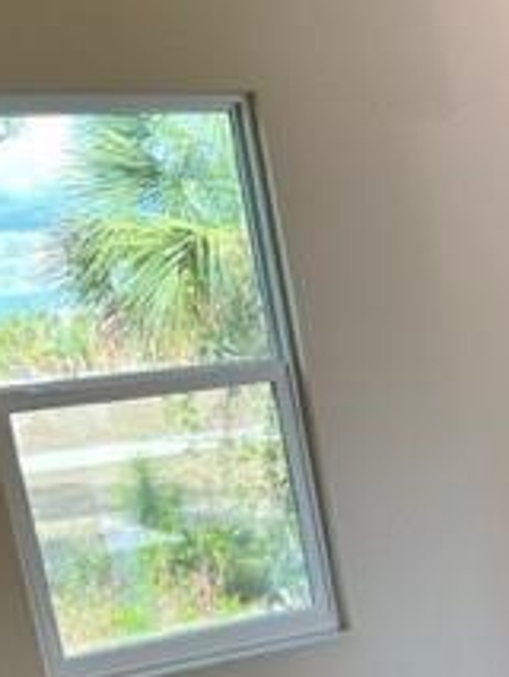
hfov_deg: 17.5
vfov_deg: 23.5
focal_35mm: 78
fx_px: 1528
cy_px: 737
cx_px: 697
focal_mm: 5.7
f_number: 1.5
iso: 50
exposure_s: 1/163
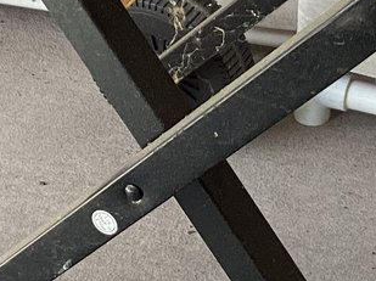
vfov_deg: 9.7
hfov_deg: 13.0
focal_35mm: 152
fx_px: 1649
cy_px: 176
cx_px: 189
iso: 64
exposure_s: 1/120
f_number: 2.4
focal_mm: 3.3
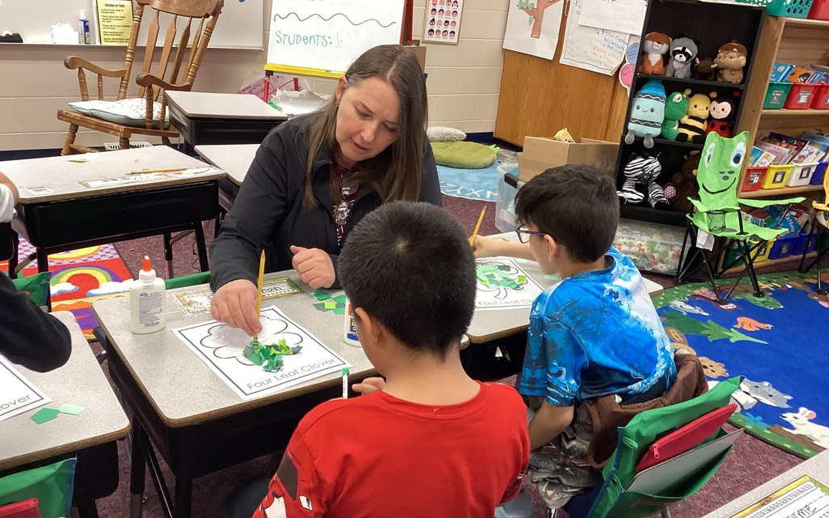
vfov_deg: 38.3
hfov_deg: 58.2
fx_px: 745
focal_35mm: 33
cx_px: 414
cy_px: 274
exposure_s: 1/50
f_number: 2.4
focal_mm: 3.3
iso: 160
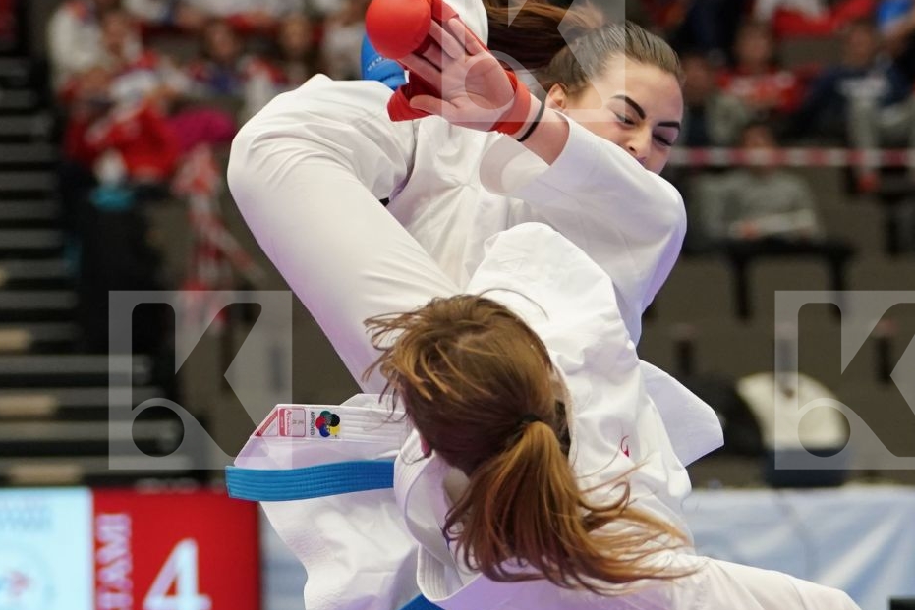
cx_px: 534
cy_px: 380
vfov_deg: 5.3
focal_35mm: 261
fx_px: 6634
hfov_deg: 7.9
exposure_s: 1/1000
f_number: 2.8
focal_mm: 90
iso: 2500
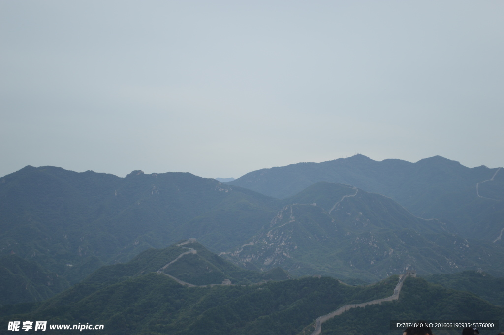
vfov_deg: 17.5
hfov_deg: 26.0
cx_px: 252
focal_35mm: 78
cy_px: 168
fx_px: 1091
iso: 100
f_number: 5.6
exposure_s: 1/320
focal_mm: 52
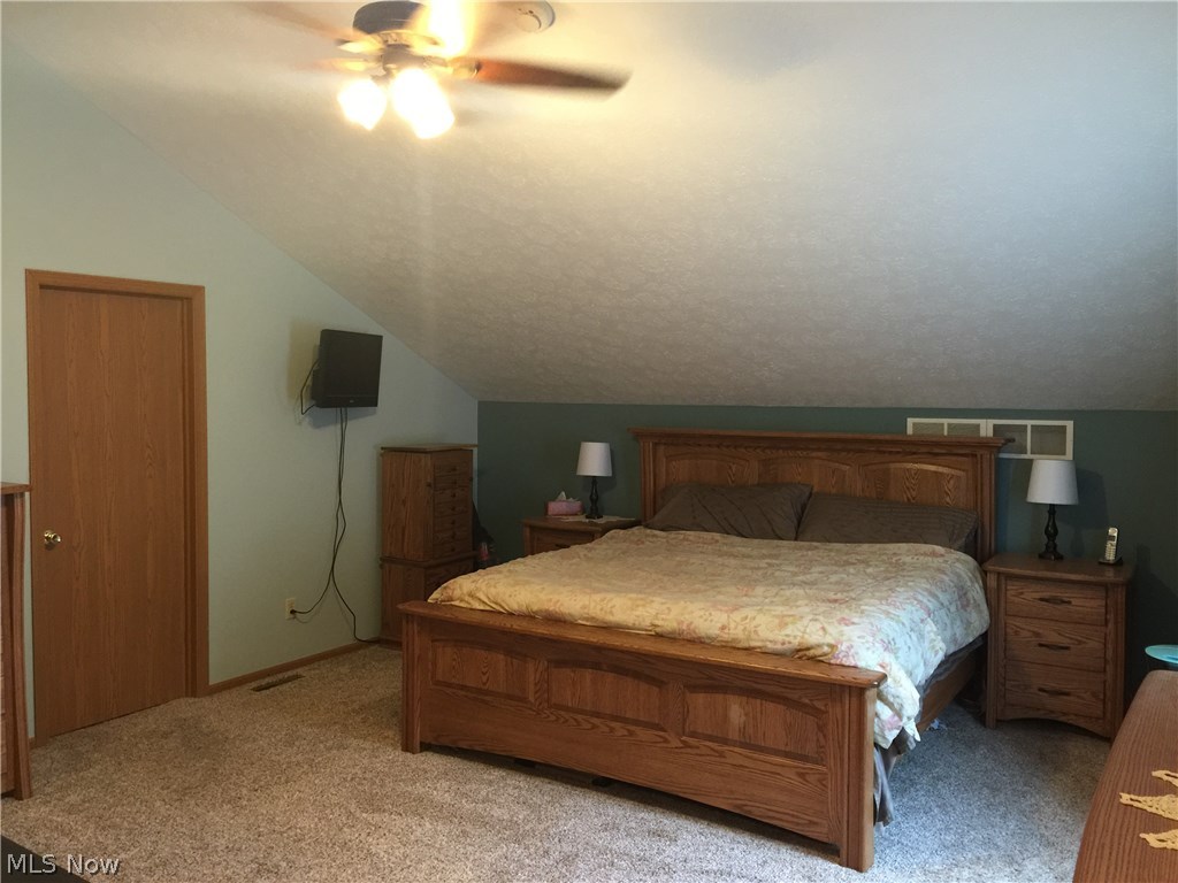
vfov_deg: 48.2
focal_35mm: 29
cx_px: 589
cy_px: 442
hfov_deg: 61.7
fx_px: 987
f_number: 2.2
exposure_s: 1/10
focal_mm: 4.15
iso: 100
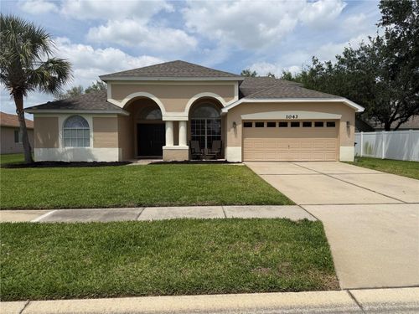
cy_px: 157
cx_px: 210
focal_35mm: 24
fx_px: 291
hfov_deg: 71.6
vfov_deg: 56.8
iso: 80
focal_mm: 6.76
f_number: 1.78
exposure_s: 1/7353
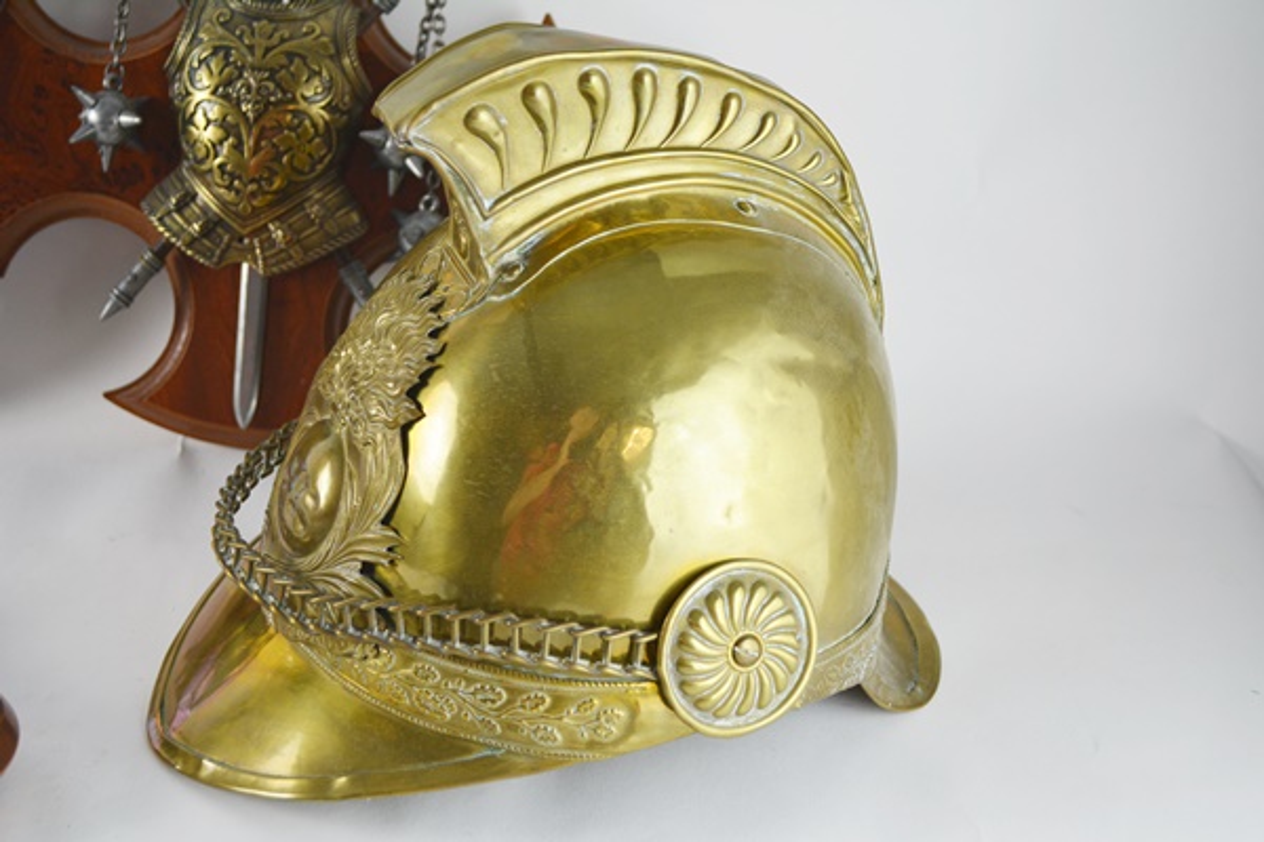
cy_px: 421
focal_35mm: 54
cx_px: 632
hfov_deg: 36.9
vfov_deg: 25.1
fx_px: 1896
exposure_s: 1/125
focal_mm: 36
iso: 400
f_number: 5.6
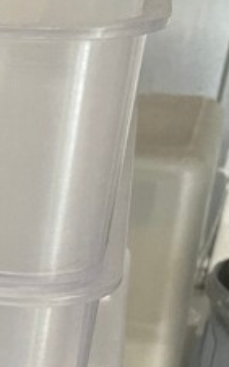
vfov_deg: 19.8
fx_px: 990
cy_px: 438
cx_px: -250
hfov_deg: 11.6
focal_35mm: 99
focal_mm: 5.1
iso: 320
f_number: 1.6
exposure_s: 1/60
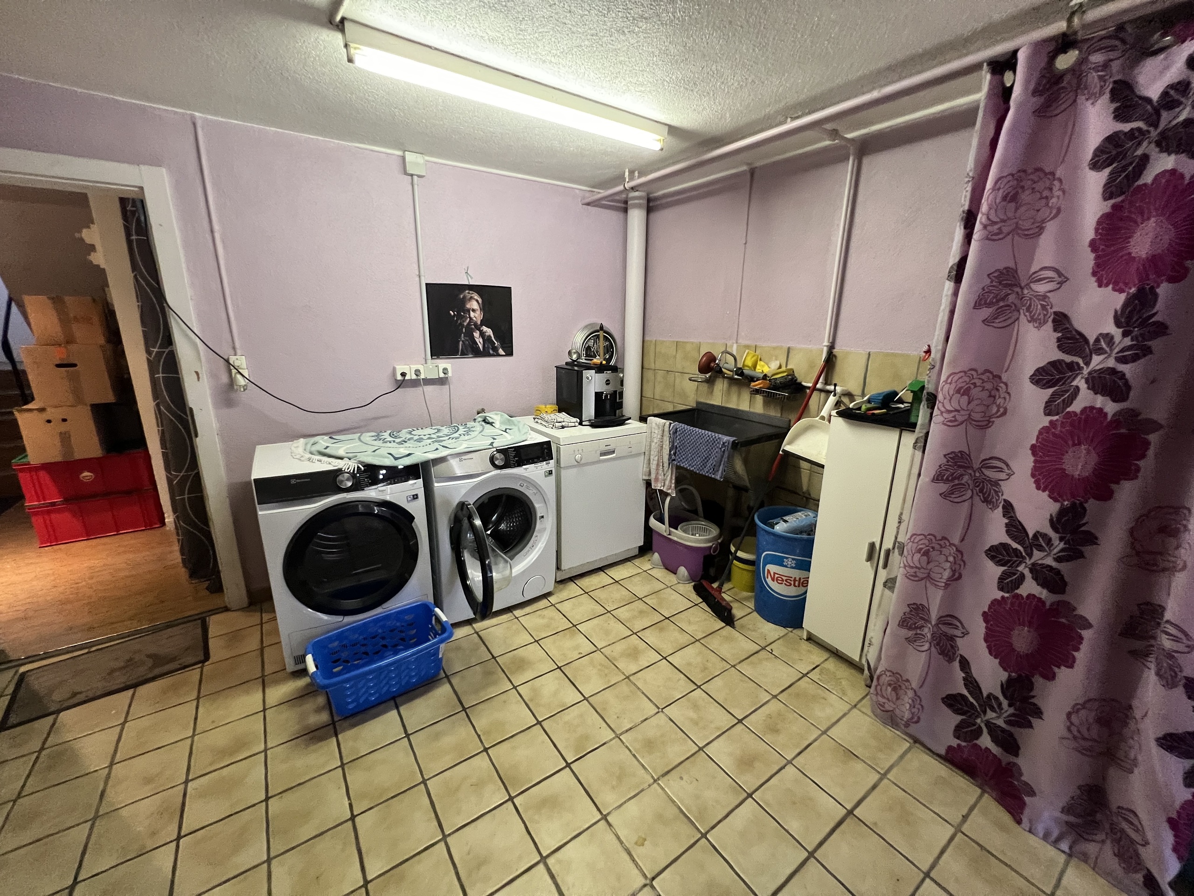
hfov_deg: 106.2
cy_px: 448
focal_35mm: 13
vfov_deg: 89.9
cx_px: 597
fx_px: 448
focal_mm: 1.57
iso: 400
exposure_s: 1/50
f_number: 1.8
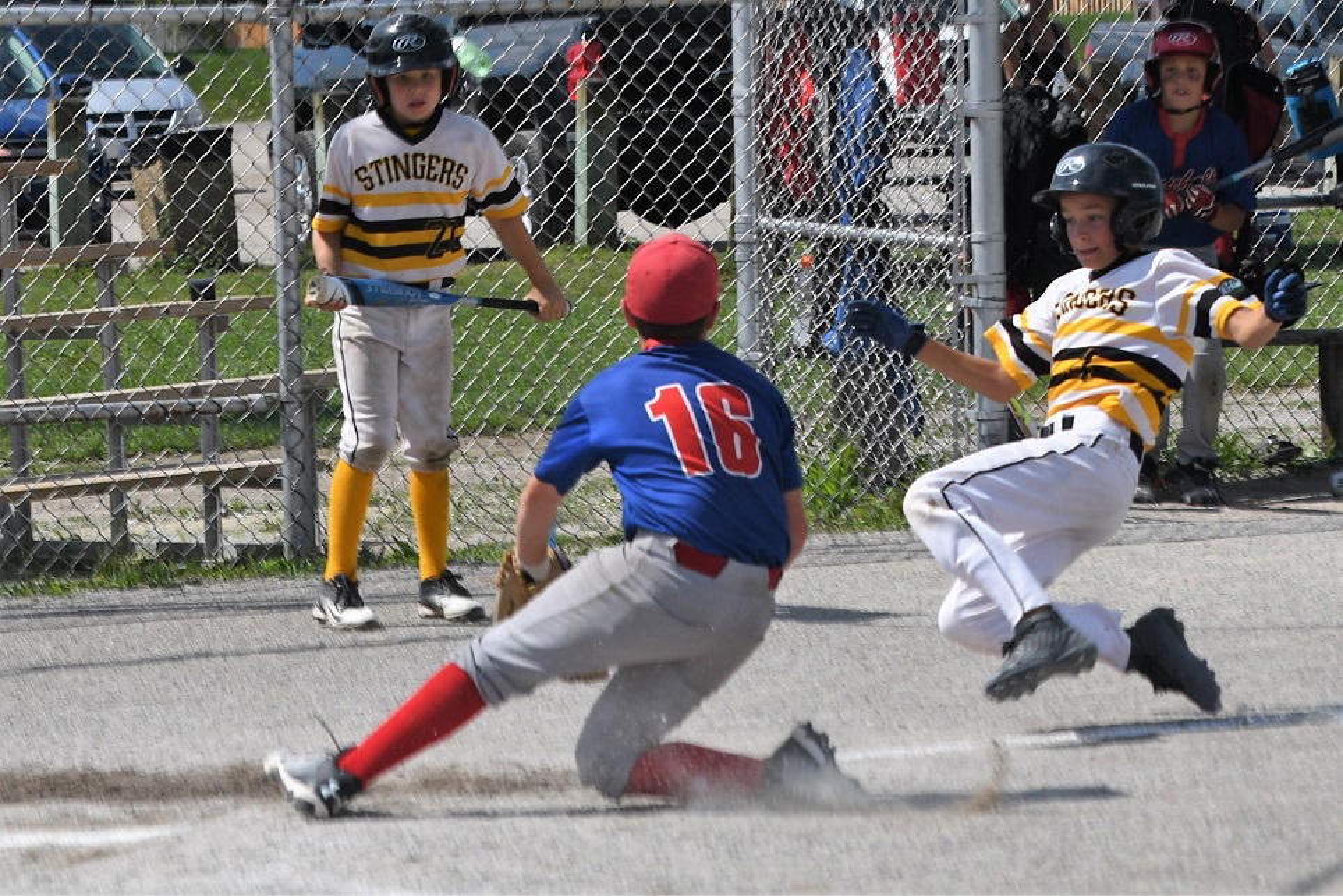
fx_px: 4197
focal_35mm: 112
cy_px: 448
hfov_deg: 18.2
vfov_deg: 12.2
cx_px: 672
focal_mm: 75
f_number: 6.3
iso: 140
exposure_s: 1/1000
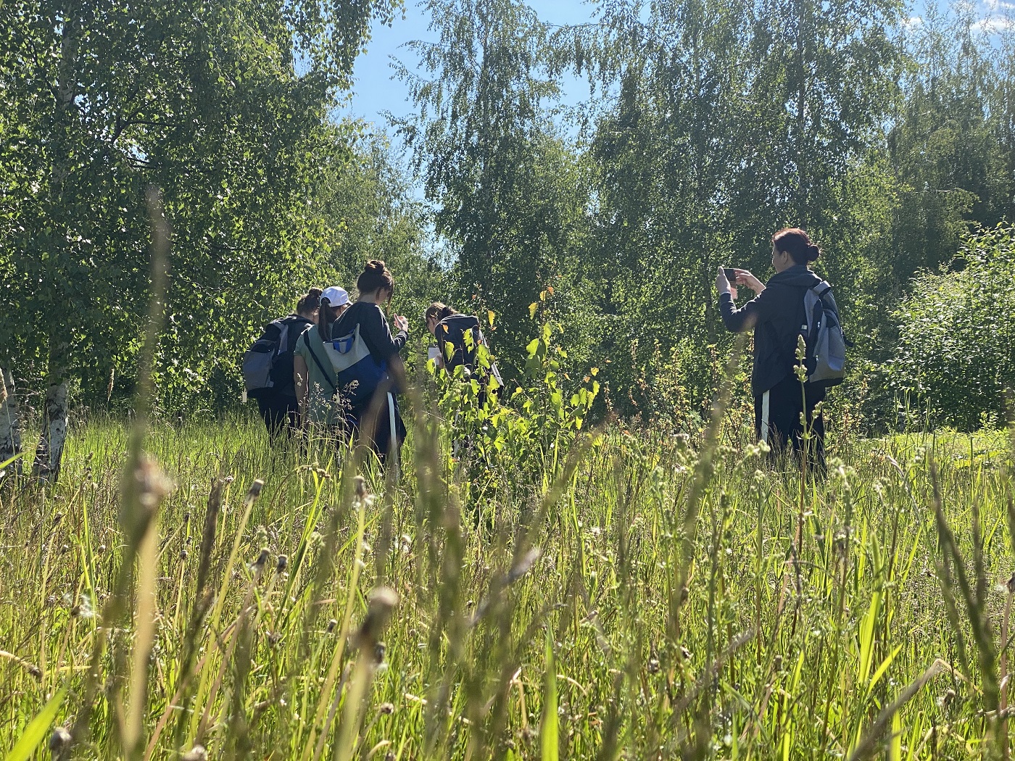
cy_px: 380
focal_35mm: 52
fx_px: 1525
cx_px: 508
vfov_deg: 28.0
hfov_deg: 36.8
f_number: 2
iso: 20
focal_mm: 6
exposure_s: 1/1199
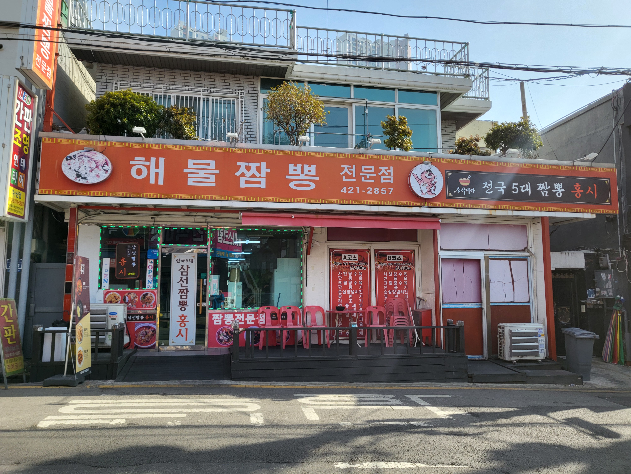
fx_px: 474
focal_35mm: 26
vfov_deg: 53.1
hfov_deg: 67.3
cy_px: 237
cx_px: 316
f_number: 1.8
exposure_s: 1/1742
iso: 50
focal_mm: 4.25
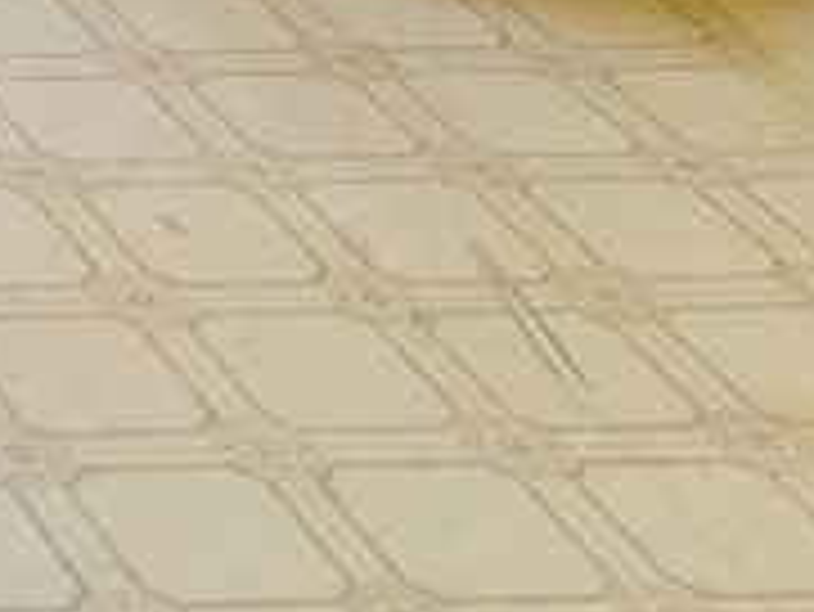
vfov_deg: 8.1
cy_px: -1444
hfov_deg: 10.8
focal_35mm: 146
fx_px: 3435
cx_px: -1349
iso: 125
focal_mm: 17
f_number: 8
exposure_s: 1/60
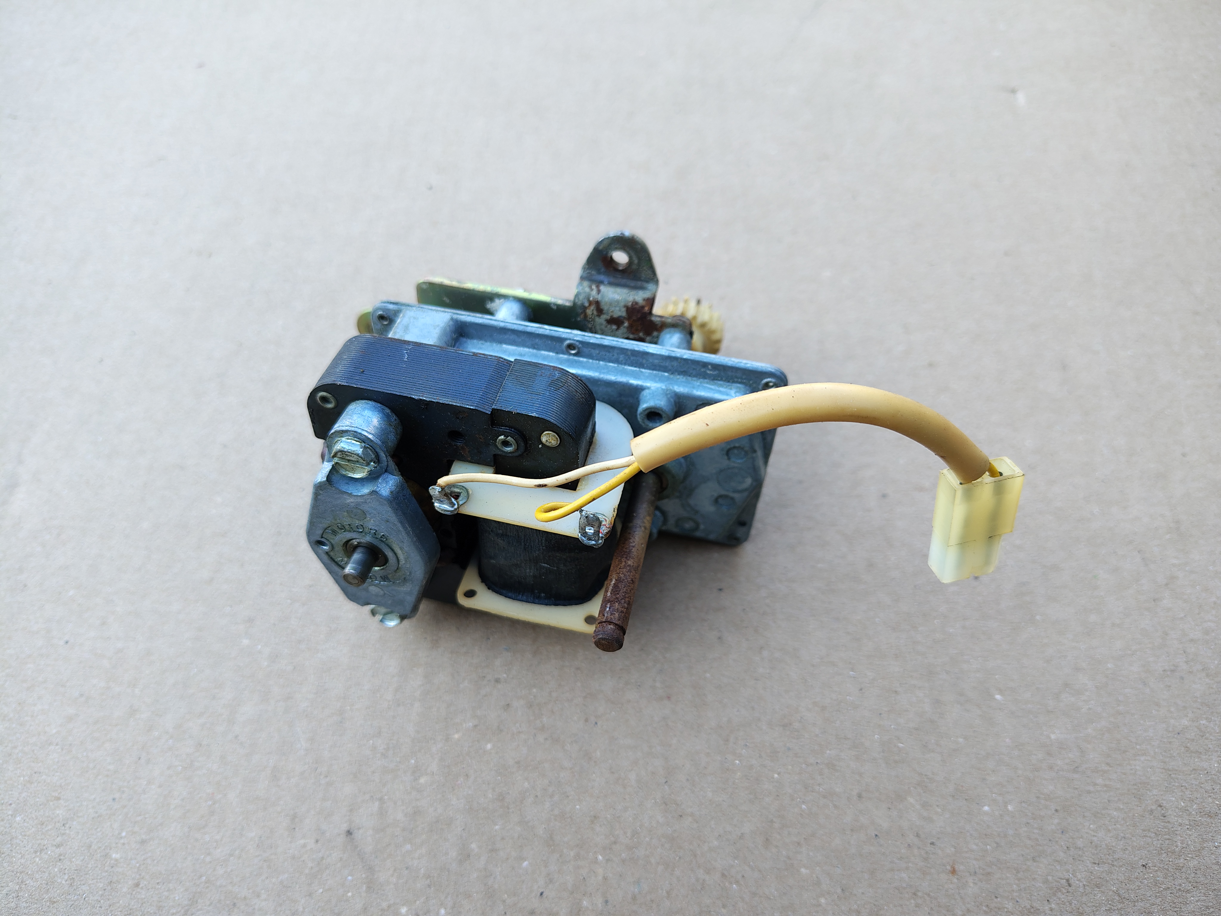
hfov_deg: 71.6
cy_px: 458
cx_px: 610
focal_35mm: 24
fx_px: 847
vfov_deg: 56.8
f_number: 1.8
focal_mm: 5.56
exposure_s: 1/207
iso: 100
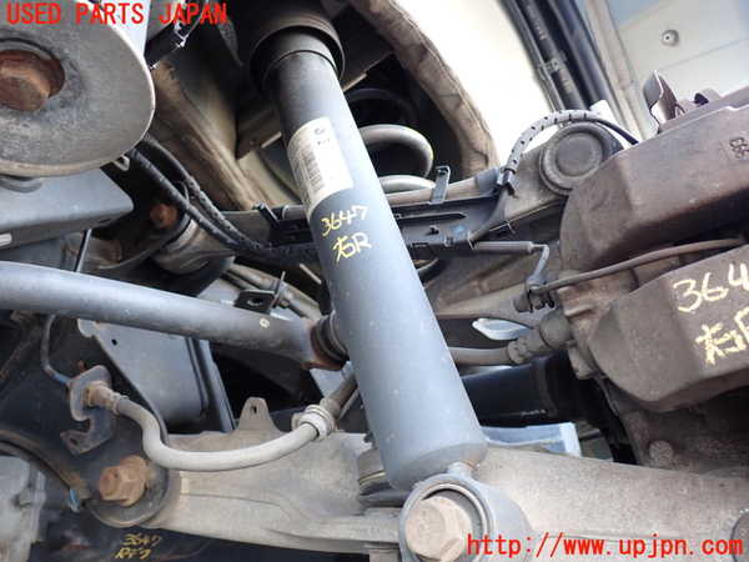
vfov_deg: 46.8
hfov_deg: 60.0
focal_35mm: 30
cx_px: 374
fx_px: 649
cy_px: 281
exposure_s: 1/30
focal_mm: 5.4
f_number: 2.3
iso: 200
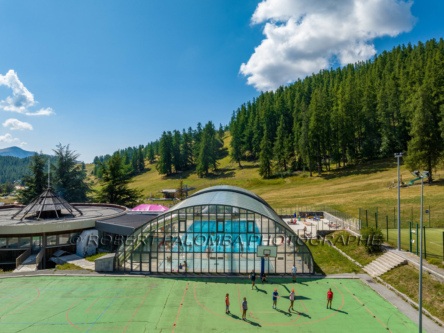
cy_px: 166
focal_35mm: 24
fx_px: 308
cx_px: 222
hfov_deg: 71.6
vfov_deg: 56.8
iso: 100
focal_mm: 12.3
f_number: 9
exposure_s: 1/240
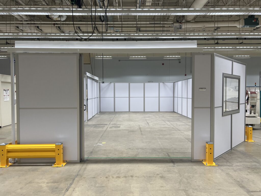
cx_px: 130
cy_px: 98
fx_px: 196
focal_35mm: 26
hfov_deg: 67.3
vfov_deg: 53.1
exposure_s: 1/60
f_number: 1.5
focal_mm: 5.7
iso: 64
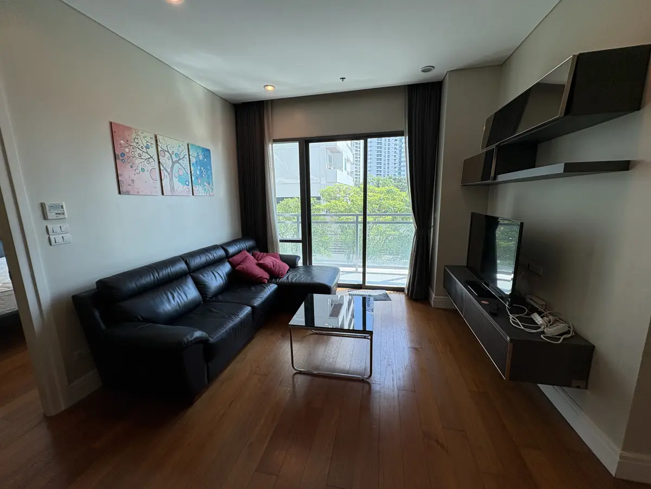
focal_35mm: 14
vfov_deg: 85.7
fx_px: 263
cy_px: 244
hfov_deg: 102.1
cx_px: 326
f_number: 2.2
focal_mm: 2.22
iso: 40
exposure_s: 1/156
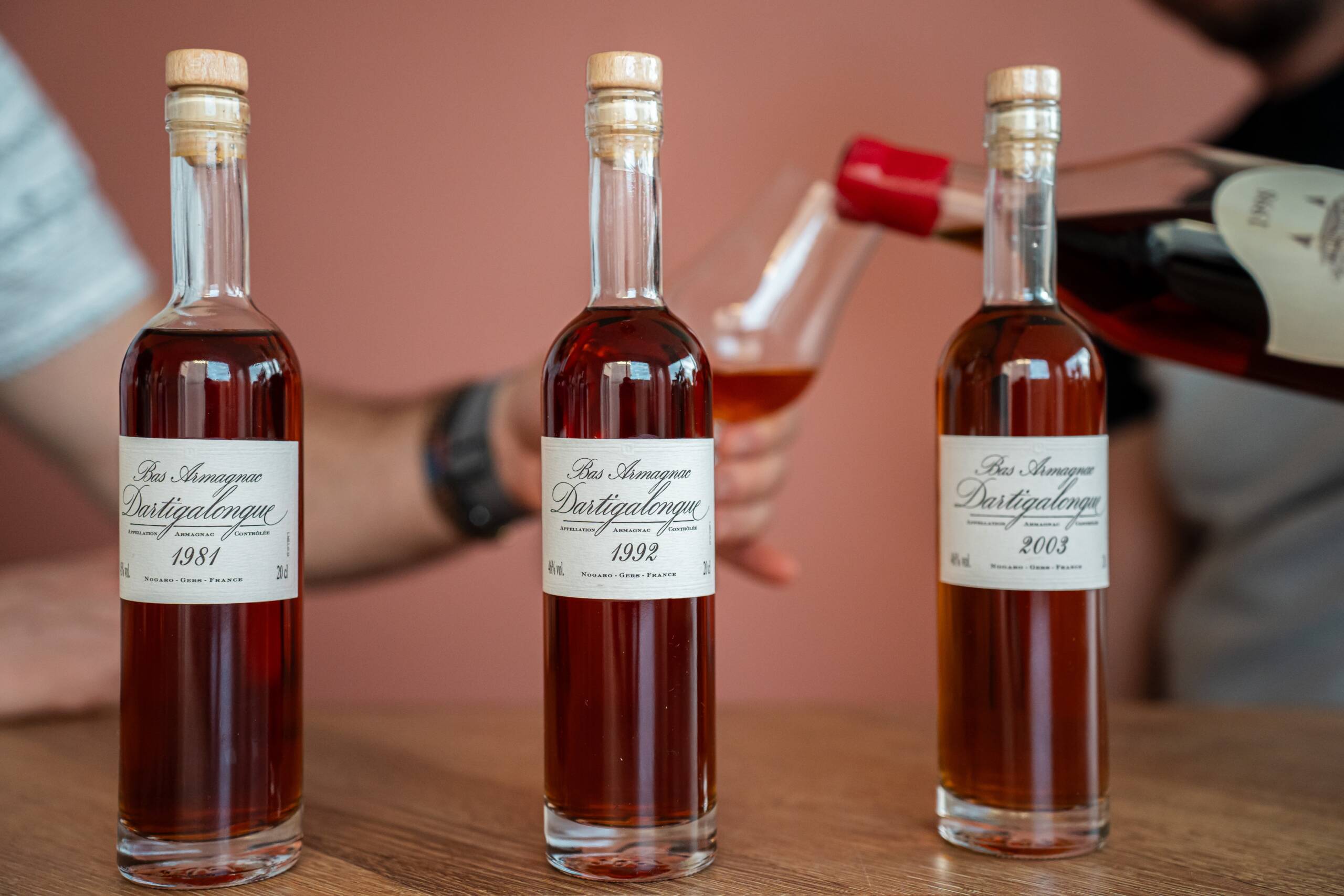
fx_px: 1792
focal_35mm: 48
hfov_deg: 41.1
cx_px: 672
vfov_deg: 28.1
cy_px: 448
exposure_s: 1/500
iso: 800
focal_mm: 48
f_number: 2.8
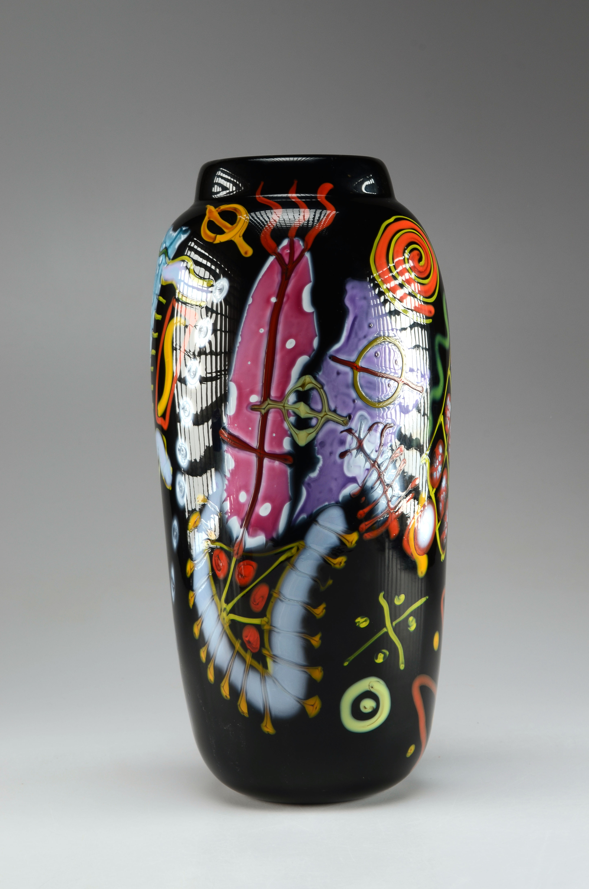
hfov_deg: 16.5
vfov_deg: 24.7
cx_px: 294
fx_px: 2034
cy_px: 444
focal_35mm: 82
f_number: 14
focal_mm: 55
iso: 100
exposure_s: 1/80
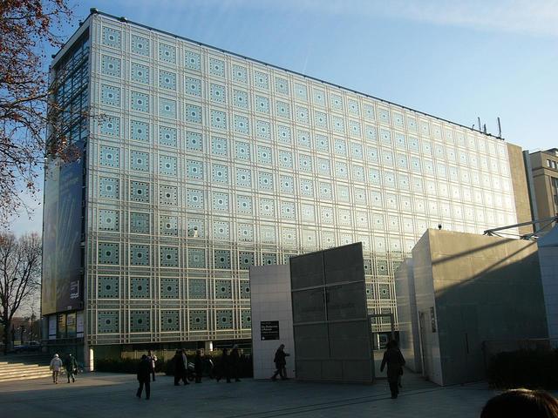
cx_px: 279
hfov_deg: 52.6
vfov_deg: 40.7
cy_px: 209
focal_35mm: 35
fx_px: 564
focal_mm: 5.8
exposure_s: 1/80
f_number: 8
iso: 50
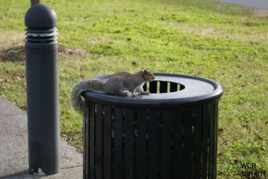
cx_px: 134
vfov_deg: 13.1
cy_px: 90
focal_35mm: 105
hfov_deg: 19.4
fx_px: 783
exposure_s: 1/125
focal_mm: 70
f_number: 5.6
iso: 100
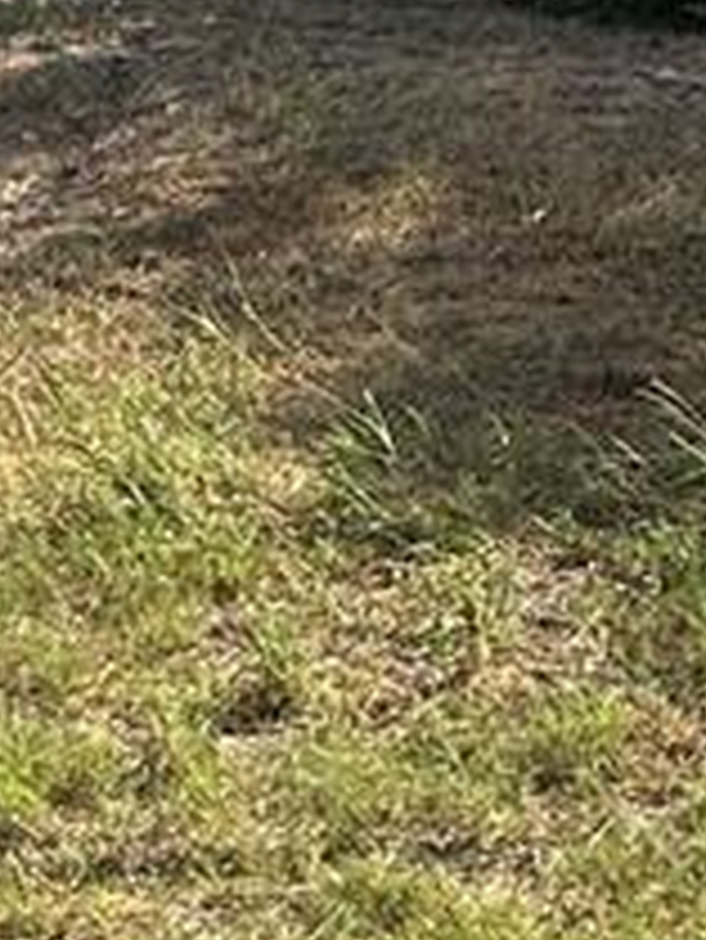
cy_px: 72
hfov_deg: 14.4
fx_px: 2798
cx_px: 238
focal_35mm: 103
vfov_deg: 18.7
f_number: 2.2
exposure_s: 1/1553
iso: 40
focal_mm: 2.22
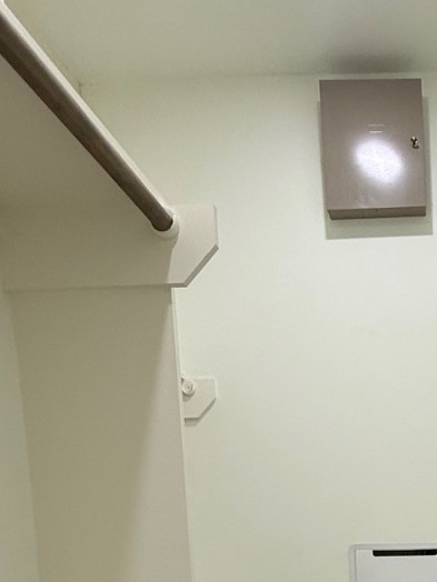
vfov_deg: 38.2
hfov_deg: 32.4
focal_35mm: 41
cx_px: 436
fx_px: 690
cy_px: 638
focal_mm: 2.22
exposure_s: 1/120
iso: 100
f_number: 2.2
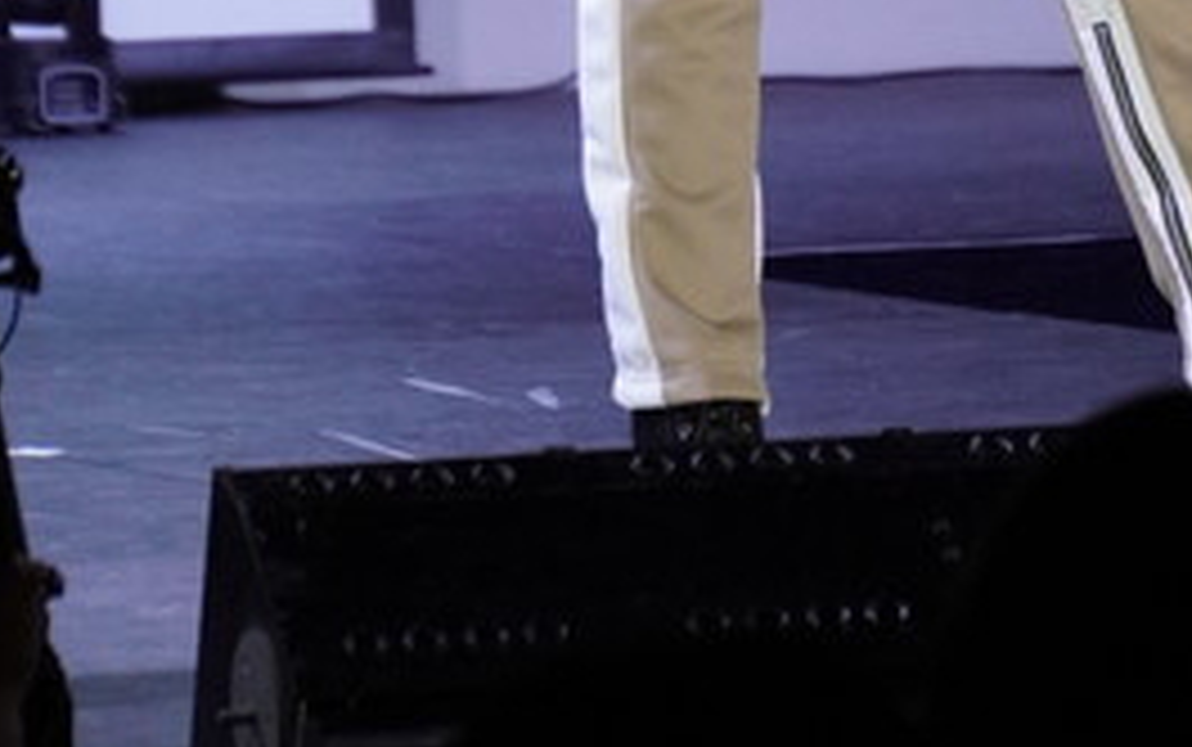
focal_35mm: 529
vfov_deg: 2.5
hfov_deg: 4.0
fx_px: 17206
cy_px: -634
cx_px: 1001
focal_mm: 135
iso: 2500
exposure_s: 1/250
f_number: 6.3
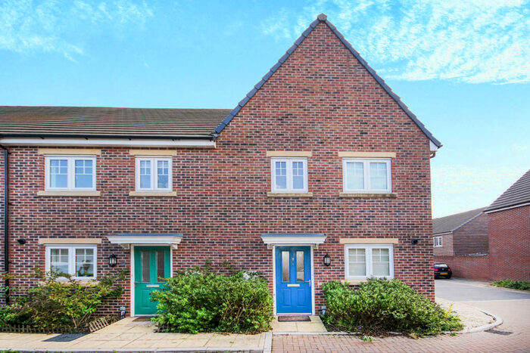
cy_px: 176
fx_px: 221
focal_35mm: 15
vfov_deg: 77.4
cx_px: 265
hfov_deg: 100.4
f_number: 5.6
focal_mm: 10
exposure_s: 1/125
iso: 100
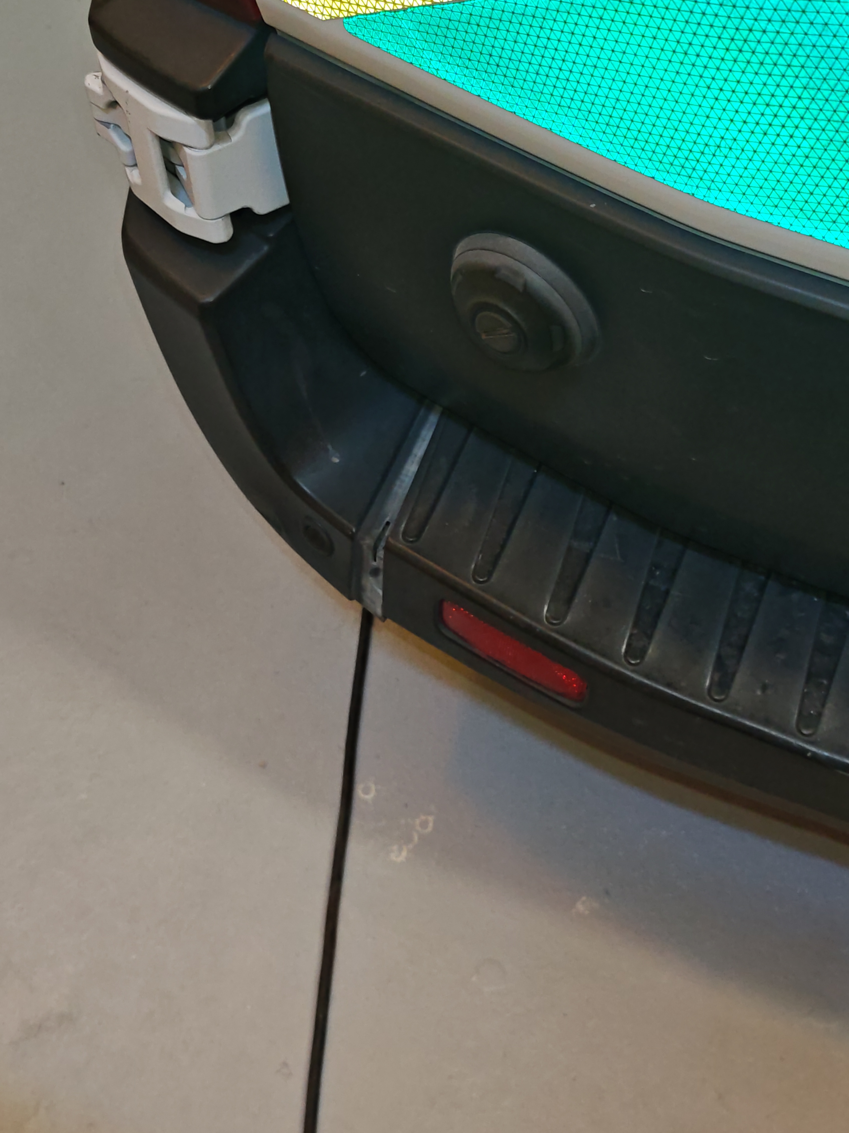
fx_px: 1439
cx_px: 424
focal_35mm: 44
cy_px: 566
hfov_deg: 32.9
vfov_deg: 42.9
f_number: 1.4
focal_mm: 6.83
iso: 200
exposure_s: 1/60
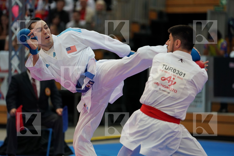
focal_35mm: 195
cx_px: 117
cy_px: 78
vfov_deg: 7.0
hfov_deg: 10.5
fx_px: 1267
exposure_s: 1/1000
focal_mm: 195
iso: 1250
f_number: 2.8
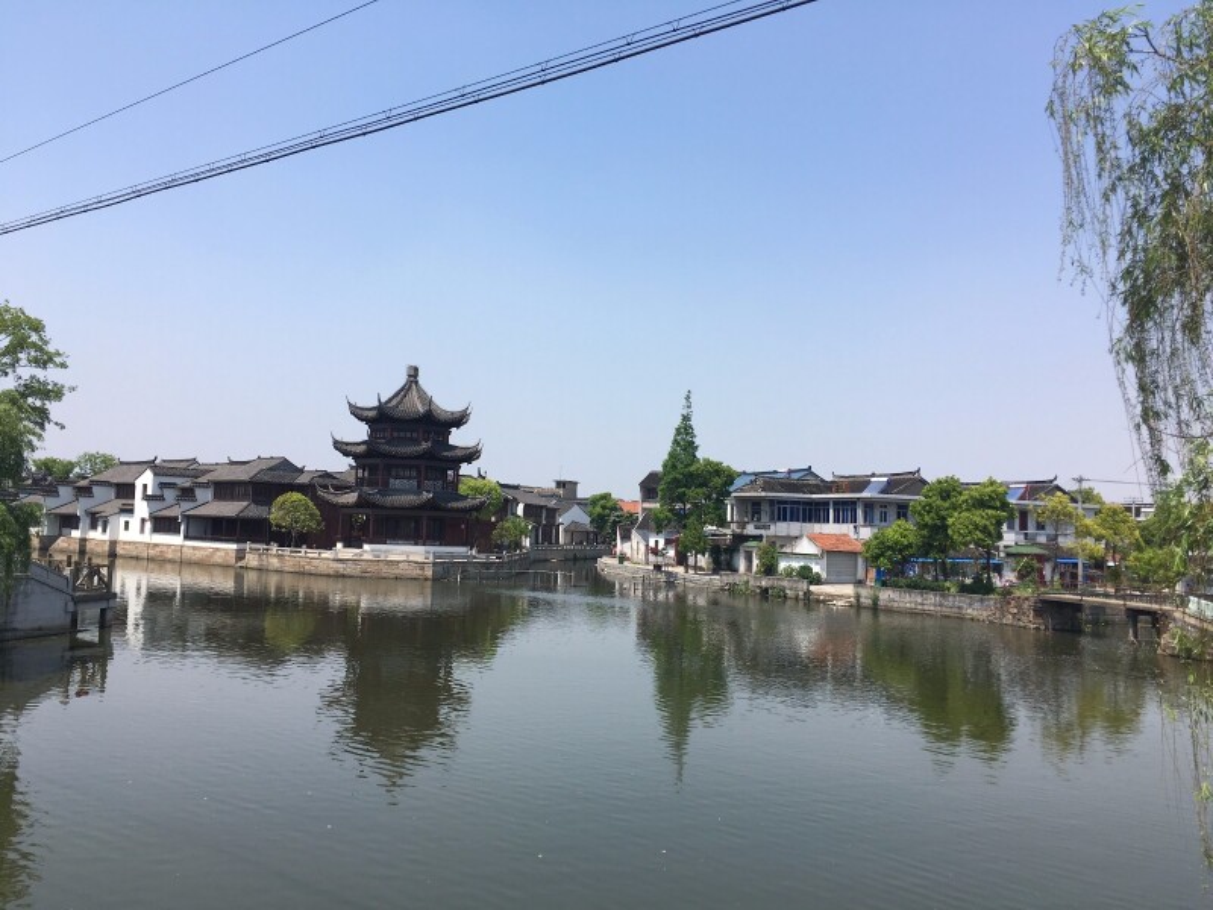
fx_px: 1016
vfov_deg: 48.2
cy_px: 455
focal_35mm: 29
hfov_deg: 61.7
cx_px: 606
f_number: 2.2
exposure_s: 1/1603
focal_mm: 4.15
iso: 25
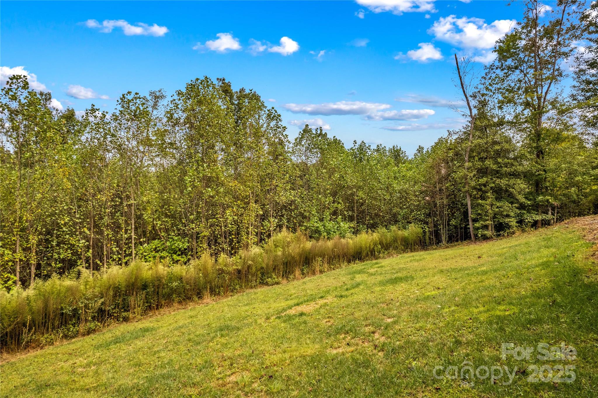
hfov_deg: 78.6
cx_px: 299
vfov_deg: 57.2
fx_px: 365
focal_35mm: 22
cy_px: 199
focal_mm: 8.38
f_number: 2.8
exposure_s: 1/1250
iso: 100
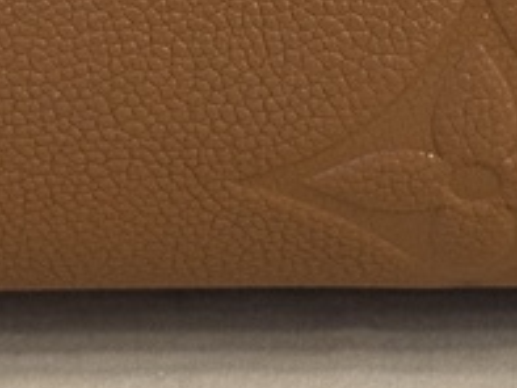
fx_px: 3661
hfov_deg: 8.0
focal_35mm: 245
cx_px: 504
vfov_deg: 5.9
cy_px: -364
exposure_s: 1/50
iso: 250
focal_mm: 6.76
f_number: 1.78
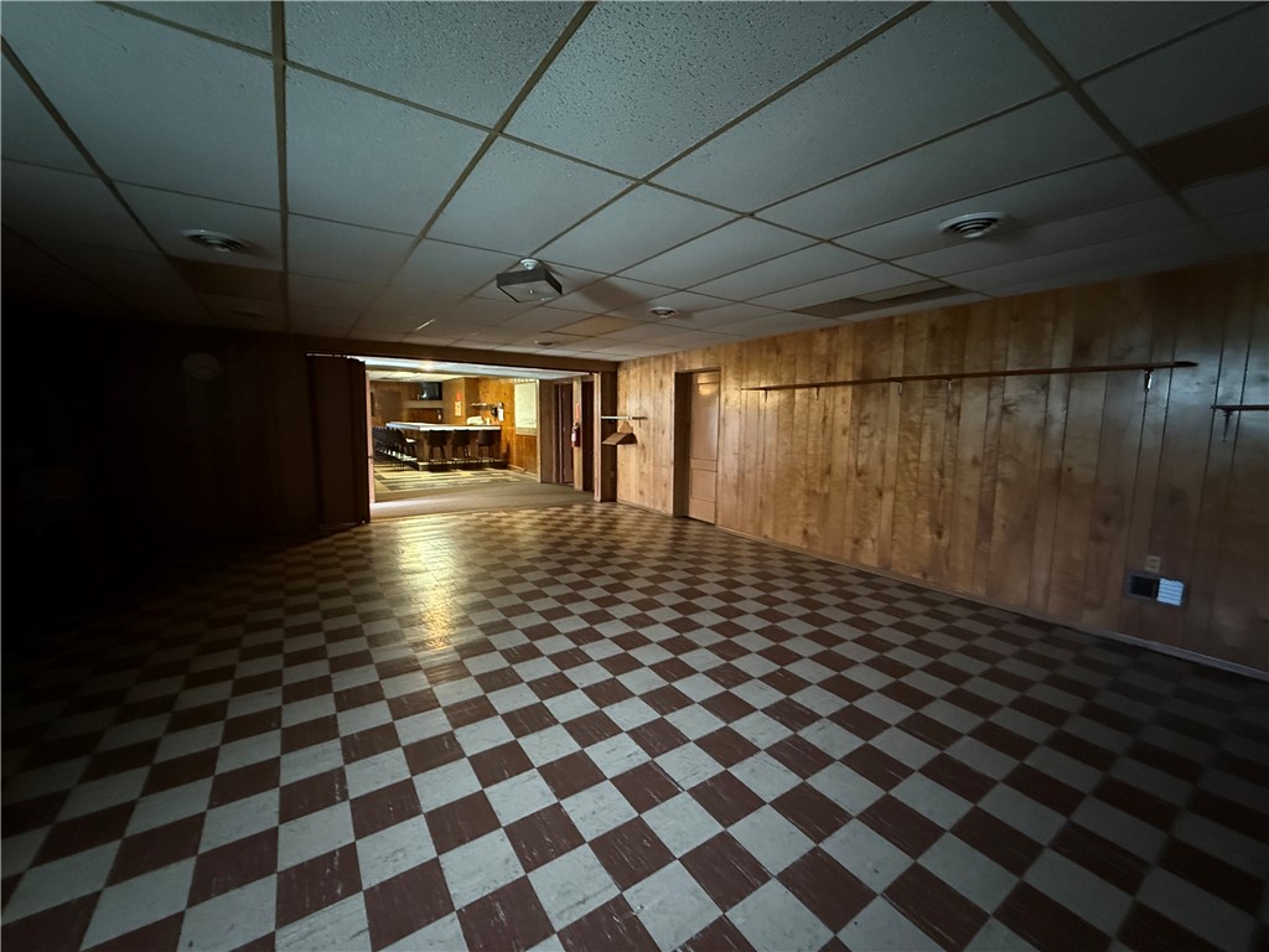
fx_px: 513
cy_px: 476
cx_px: 634
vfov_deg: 85.7
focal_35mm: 14
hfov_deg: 102.1
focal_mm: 2.22
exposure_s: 1/30
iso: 1250
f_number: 2.2
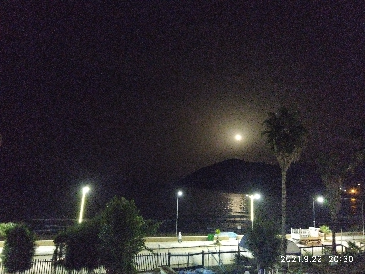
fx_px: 285
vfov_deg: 51.4
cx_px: 182
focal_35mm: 27
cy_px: 137
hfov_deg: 65.3
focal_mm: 4.71
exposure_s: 1/15
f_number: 1.79
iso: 6272
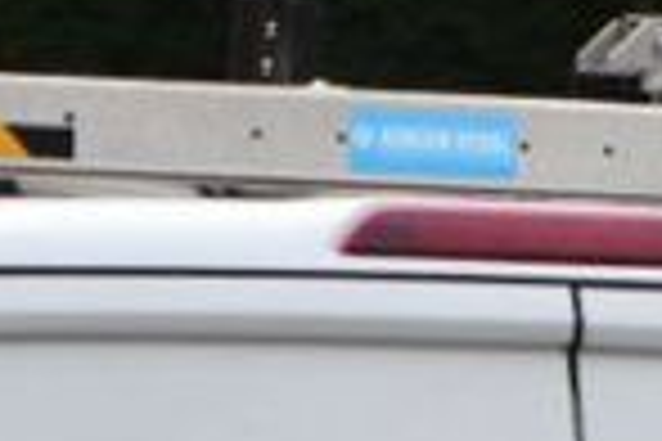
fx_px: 14379
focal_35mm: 782
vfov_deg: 1.7
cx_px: -261
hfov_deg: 2.6
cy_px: 1395
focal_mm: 75
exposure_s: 1/250
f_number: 5.6
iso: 200
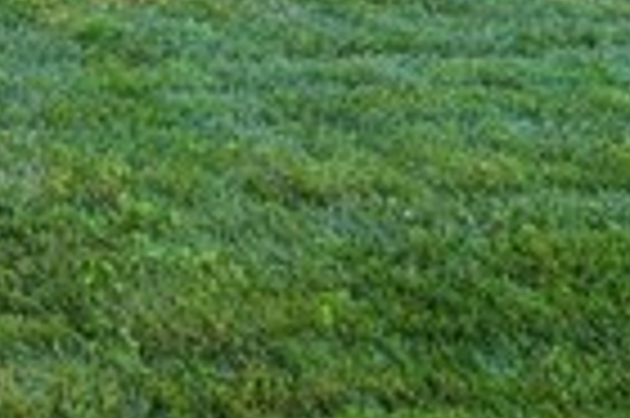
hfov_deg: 25.6
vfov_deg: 16.6
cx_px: -346
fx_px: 961
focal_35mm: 55
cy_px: -476
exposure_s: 1/60
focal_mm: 12
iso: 100
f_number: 8
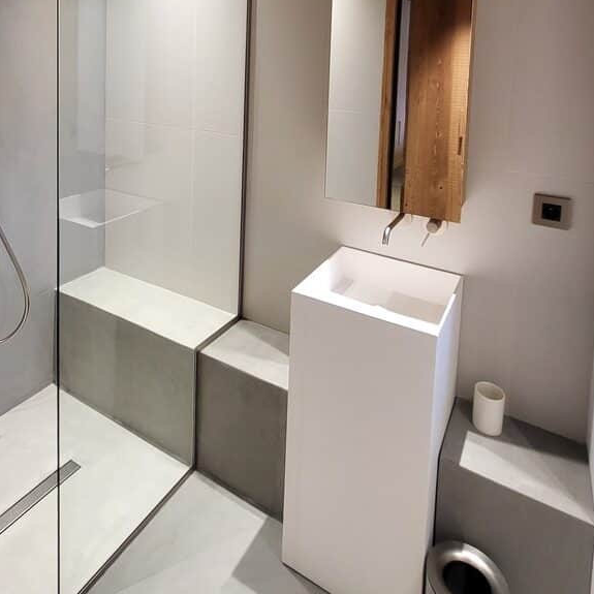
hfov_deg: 64.6
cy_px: 82
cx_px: 248
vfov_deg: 57.7
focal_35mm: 24
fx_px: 466
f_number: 2.2
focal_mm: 1.74
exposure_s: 1/50
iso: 250
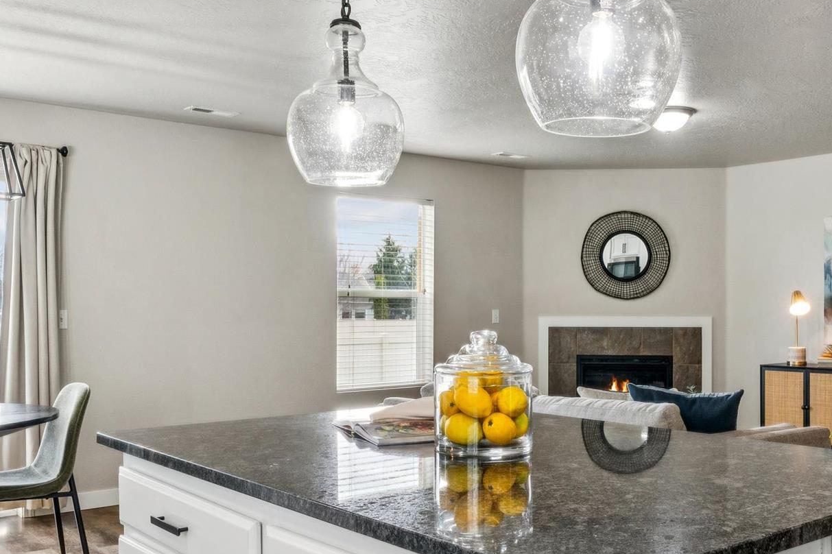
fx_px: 913
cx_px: 505
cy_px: 308
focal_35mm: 40
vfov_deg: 33.7
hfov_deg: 48.7
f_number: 13
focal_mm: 15.6
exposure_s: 1/13
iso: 400
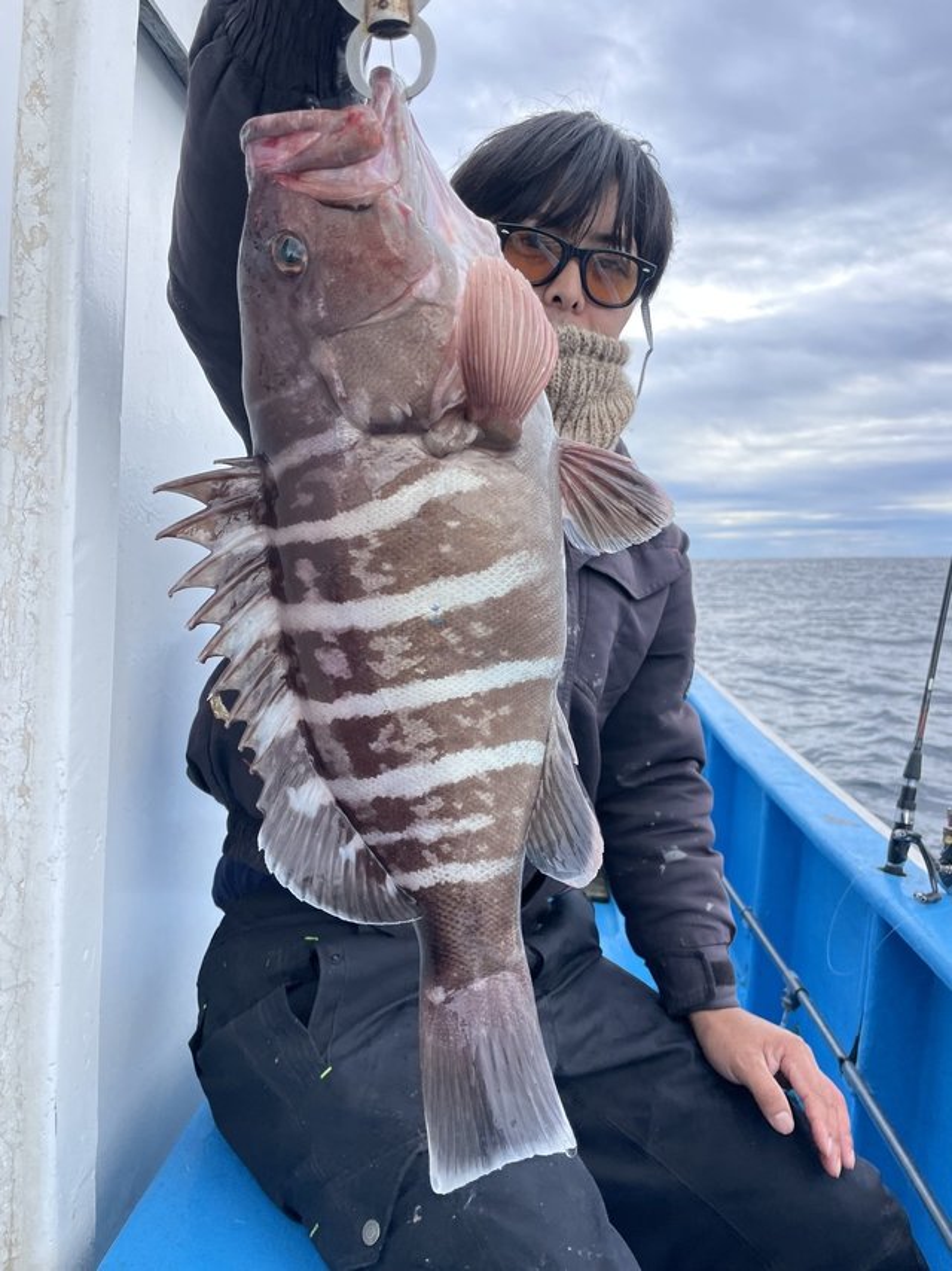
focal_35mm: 26
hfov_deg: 53.0
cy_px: 636
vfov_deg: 67.3
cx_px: 476
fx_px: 954
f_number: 1.6
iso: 32
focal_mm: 4.2
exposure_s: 1/569
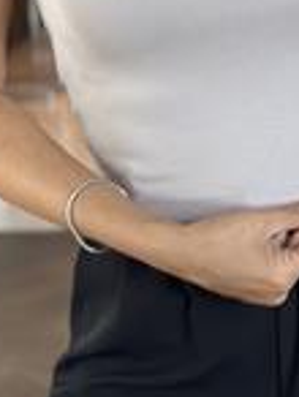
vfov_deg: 11.6
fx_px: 1906
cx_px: 258
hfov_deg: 8.9
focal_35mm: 166
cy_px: -90
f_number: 1.78
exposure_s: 1/60
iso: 320
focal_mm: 6.86
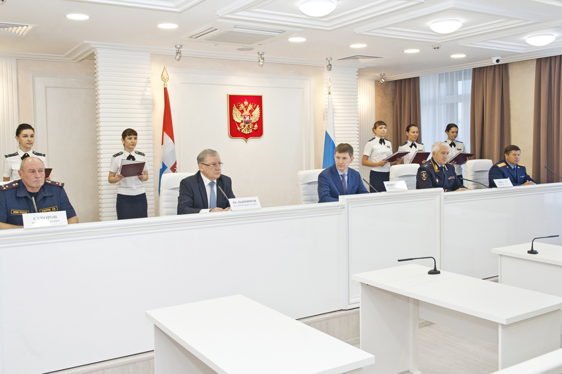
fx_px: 562
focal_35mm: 36
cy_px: 167
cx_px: 265
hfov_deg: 53.1
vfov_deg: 36.8
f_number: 5.6
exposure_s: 1/125
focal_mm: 31
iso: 1250
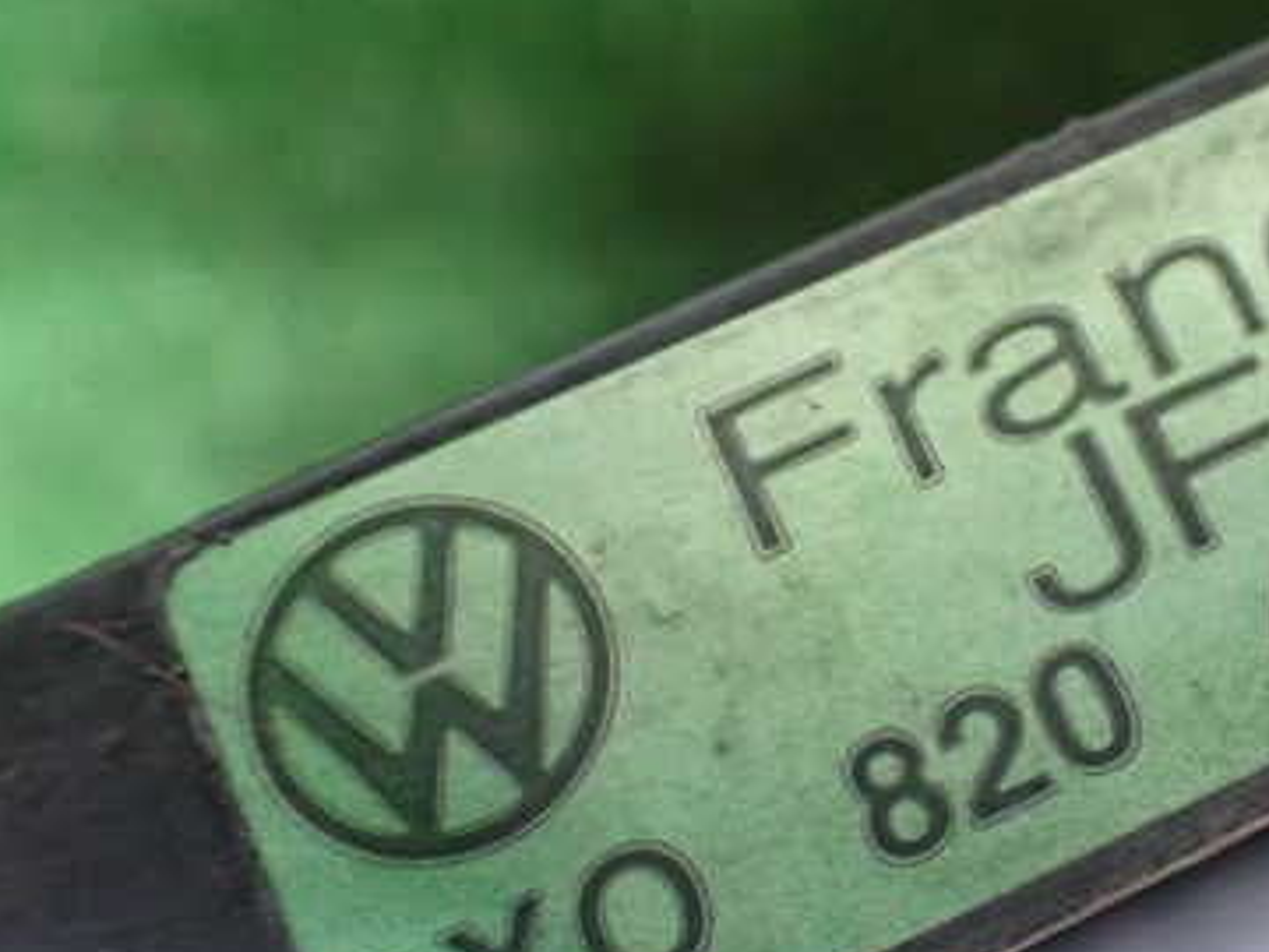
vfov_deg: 29.1
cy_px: 497
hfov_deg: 37.0
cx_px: 987
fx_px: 1833
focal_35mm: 50
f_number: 2.3
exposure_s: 1/100
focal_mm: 5.4
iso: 800
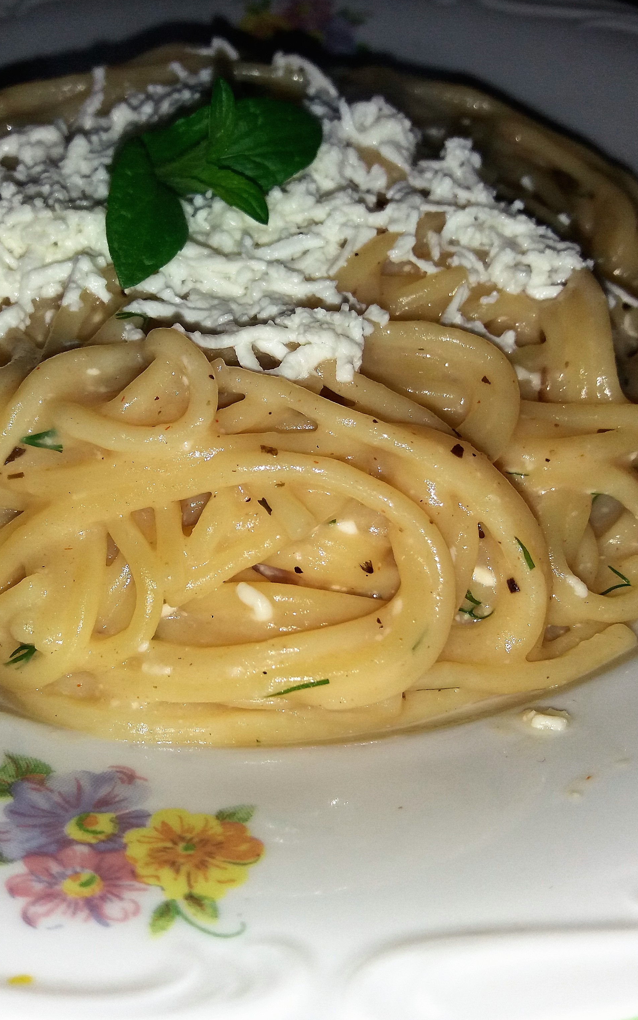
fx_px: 1113
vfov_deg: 49.3
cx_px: 268
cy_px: 511
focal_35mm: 40
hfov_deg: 31.9
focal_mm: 3.7
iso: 64
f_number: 1.9
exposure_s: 1/655
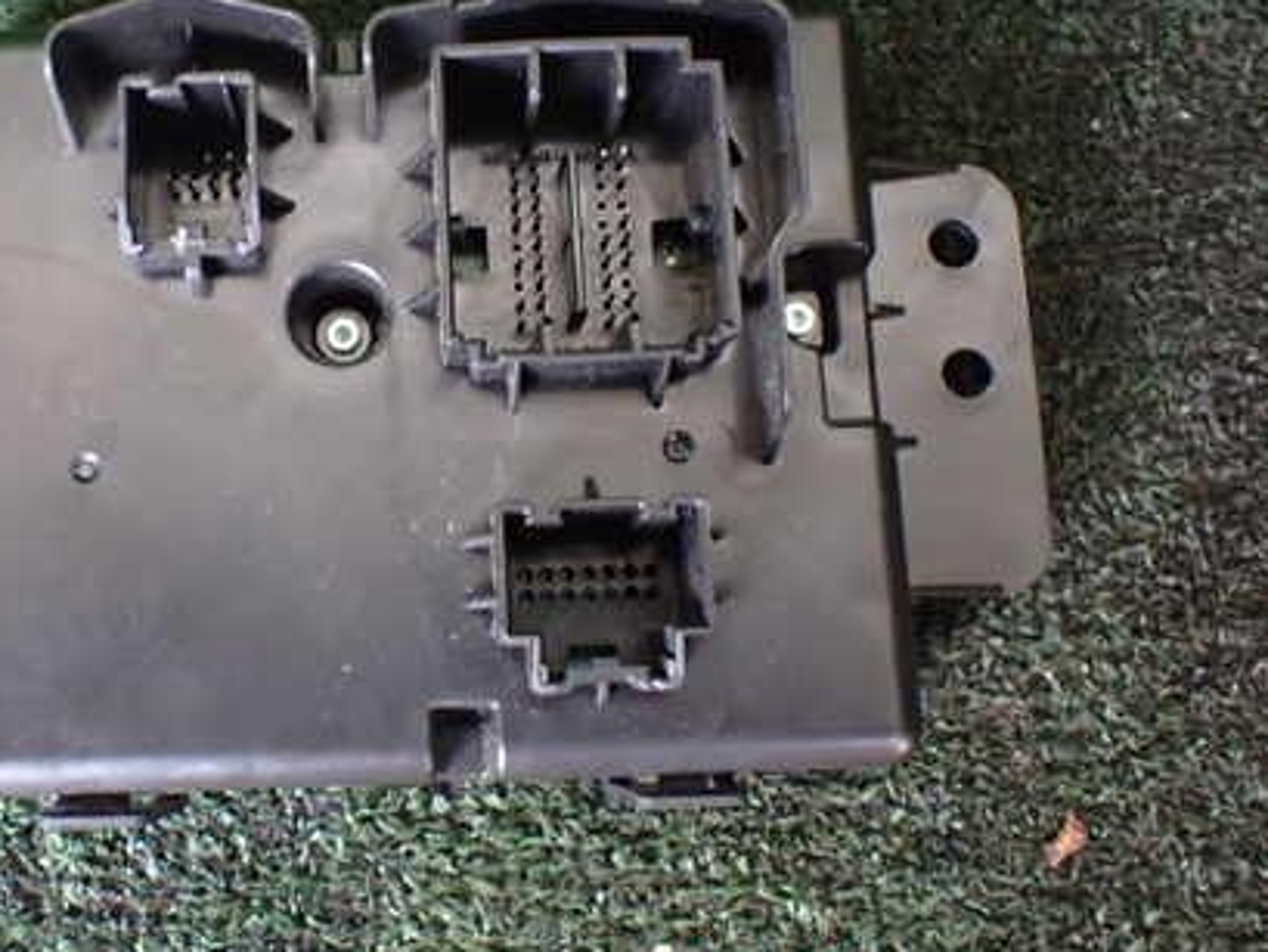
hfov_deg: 42.2
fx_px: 1612
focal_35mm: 44
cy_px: 344
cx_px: 403
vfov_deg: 32.7
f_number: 2.3
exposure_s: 1/30
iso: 1000
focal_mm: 5.4
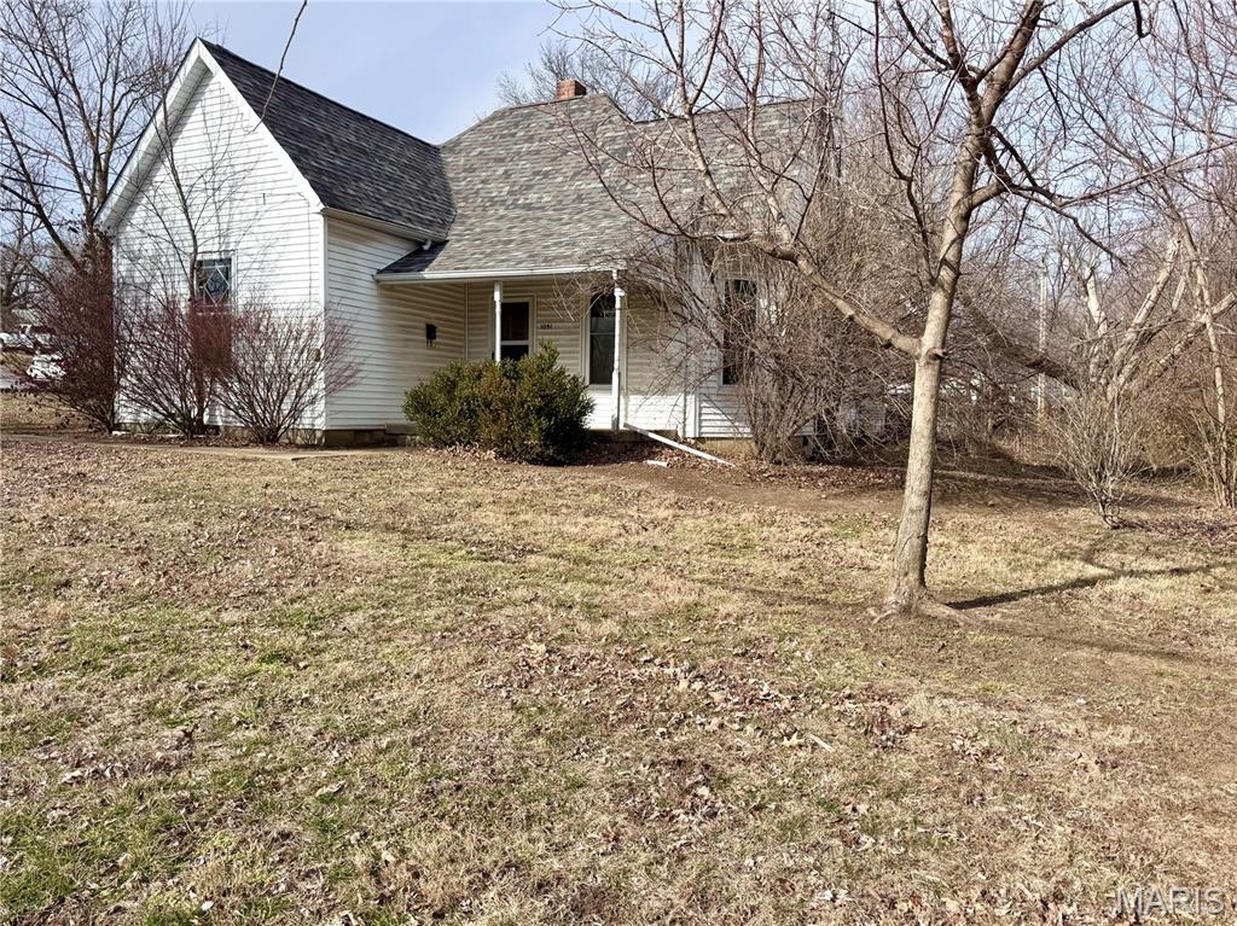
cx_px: 618
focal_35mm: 24
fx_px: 857
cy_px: 463
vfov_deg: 56.8
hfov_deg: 71.6
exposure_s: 1/4950
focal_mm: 6.76
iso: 80
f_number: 1.78
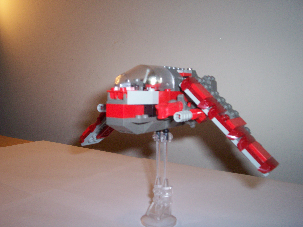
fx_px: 315
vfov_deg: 39.7
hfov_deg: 51.4
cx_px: 152
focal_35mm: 36
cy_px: 114
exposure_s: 1/64
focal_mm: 5.9
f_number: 4.5
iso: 140
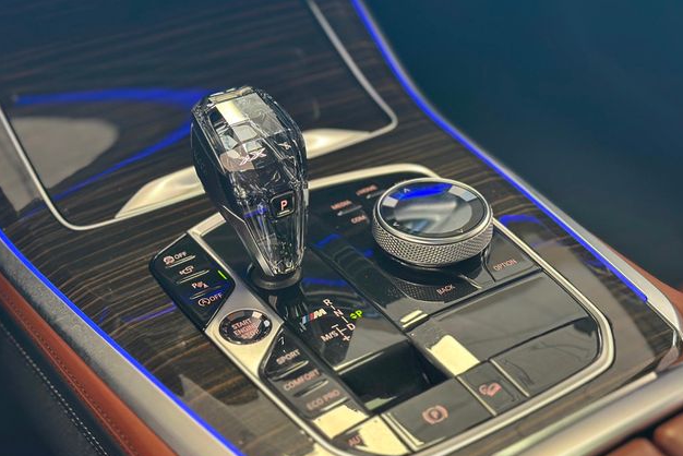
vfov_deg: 26.5
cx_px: 347
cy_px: 243
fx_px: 968
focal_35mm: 51
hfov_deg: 38.9
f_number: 1.78
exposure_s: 1/40
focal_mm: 6.86
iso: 400
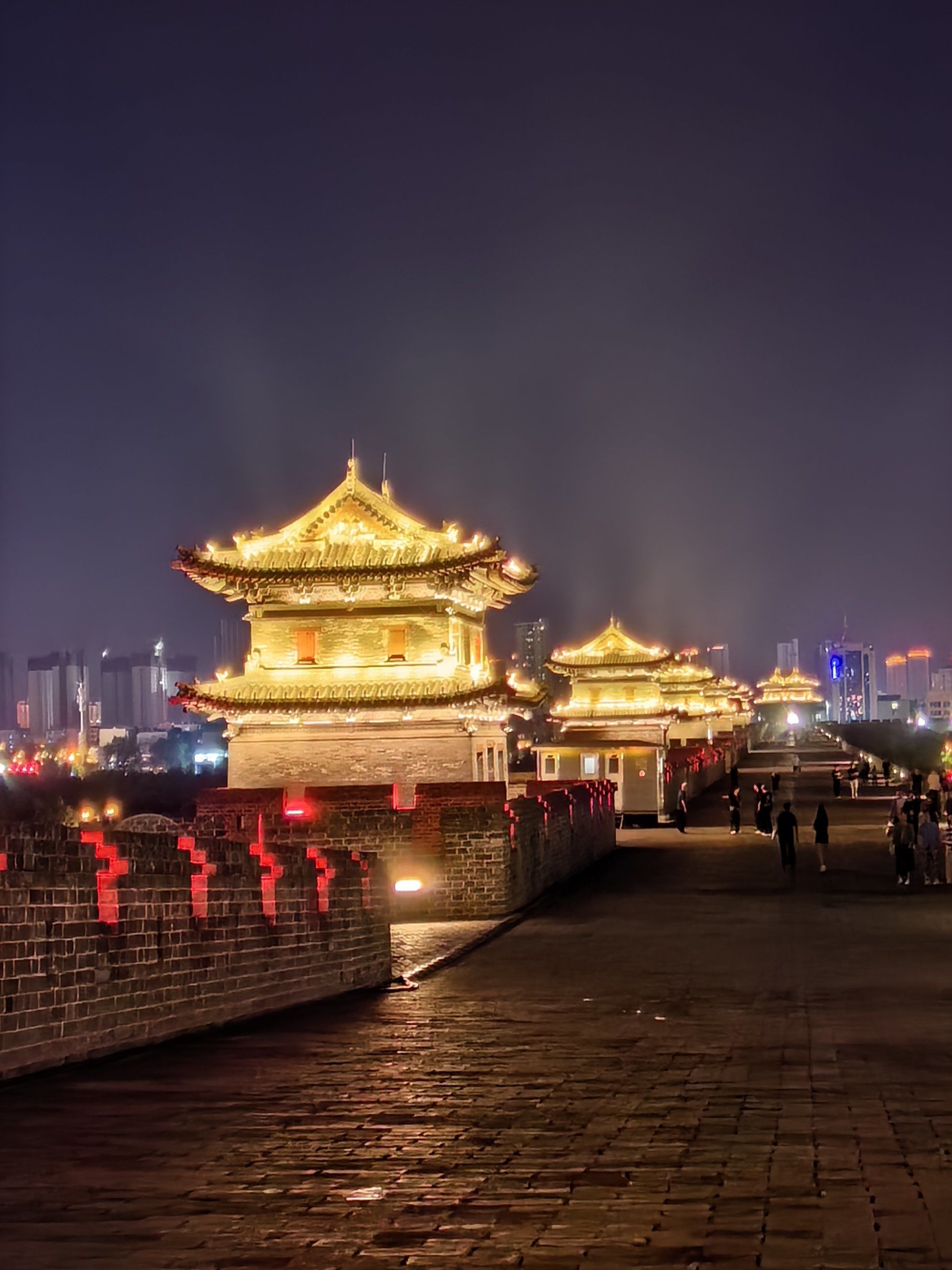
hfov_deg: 19.6
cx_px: 484
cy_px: 645
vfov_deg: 26.0
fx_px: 2751
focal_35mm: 75
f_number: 1.4
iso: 200
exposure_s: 3
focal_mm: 5.75
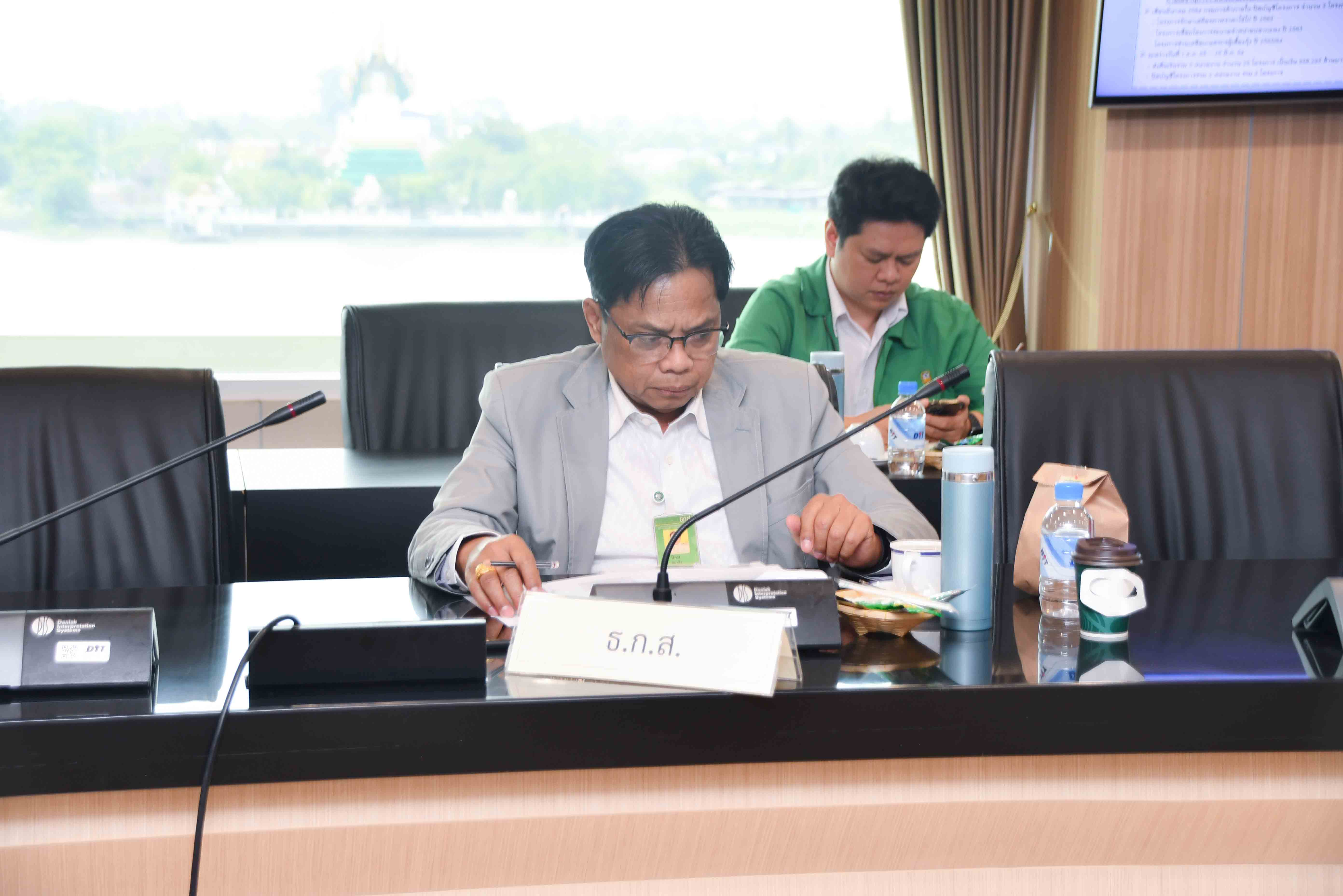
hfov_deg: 26.0
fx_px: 2910
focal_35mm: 78
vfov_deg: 17.5
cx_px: 672
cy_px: 448
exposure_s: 1/60
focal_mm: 52
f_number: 4.8
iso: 360
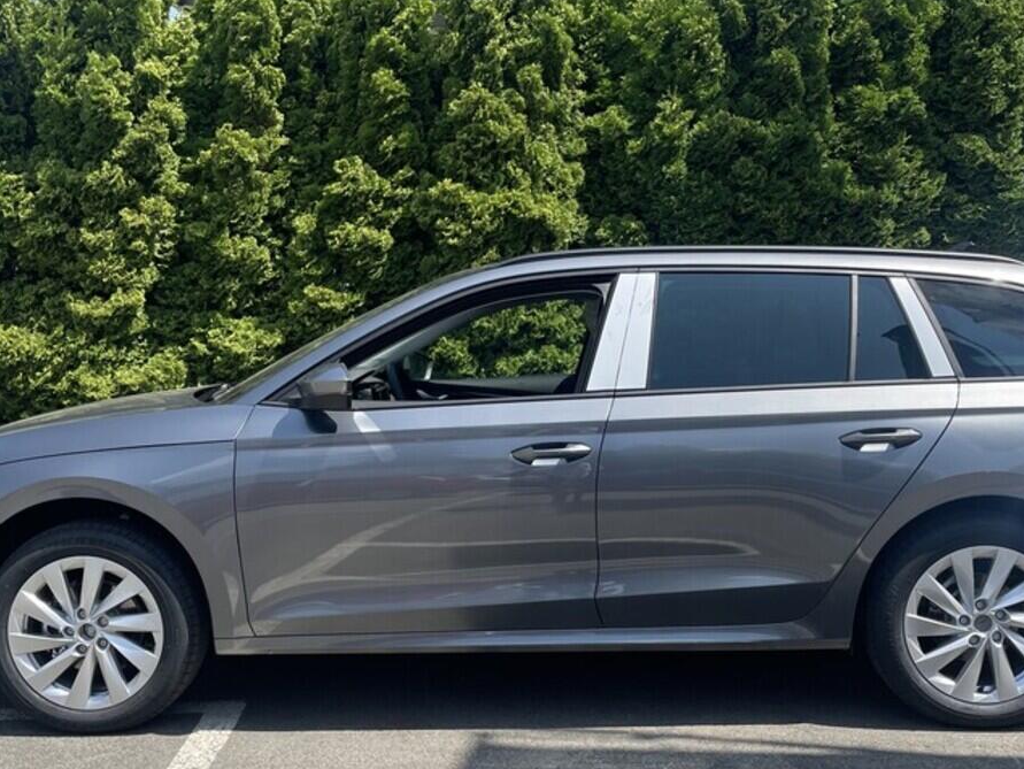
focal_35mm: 42
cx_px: 531
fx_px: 1243
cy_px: 452
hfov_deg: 44.8
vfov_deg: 34.3
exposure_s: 1/2882
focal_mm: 4.2
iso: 50
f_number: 1.6
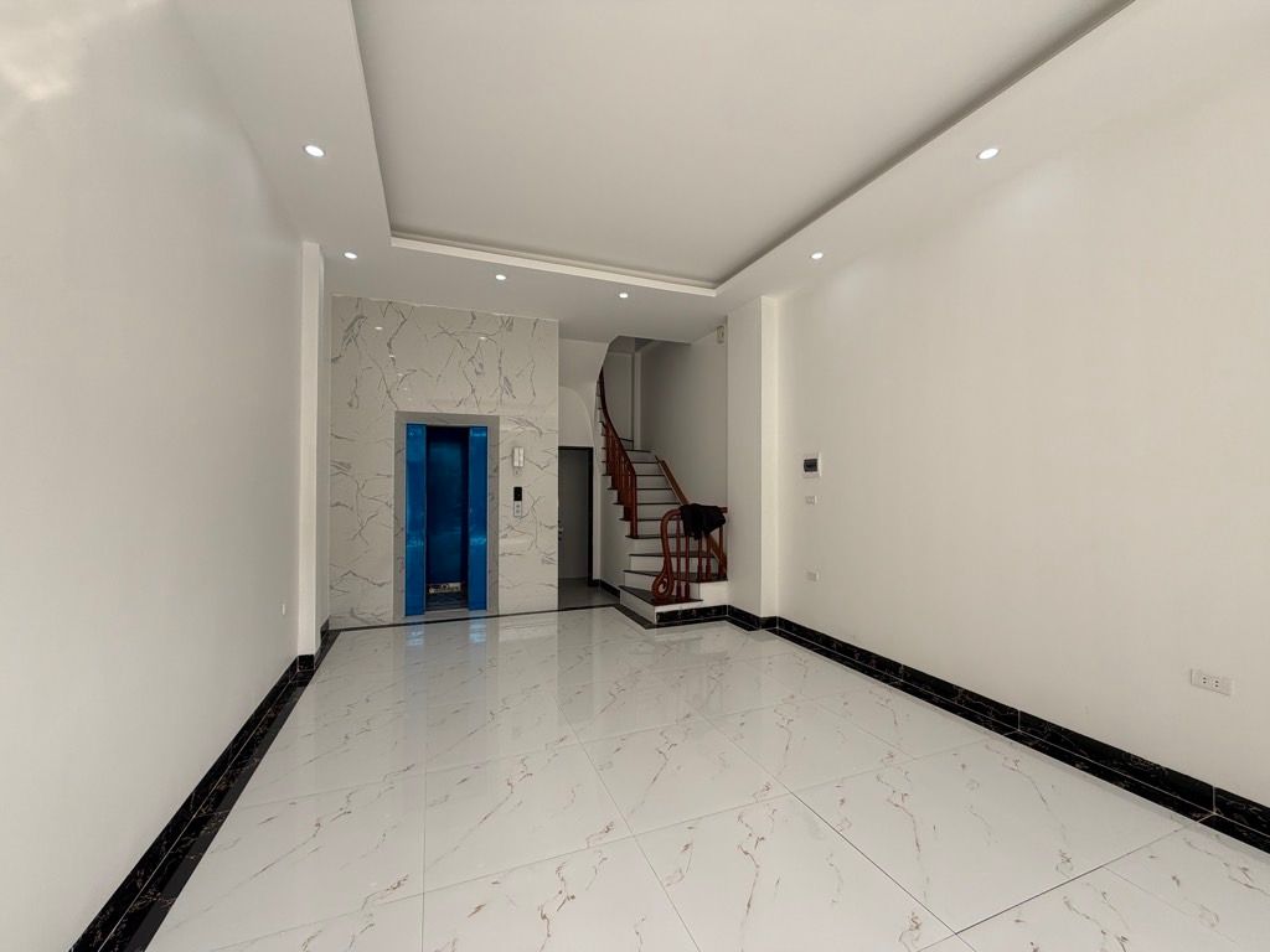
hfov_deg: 102.1
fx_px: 514
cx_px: 635
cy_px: 476
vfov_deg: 85.7
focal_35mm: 14
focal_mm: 2.22
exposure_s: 1/502
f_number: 2.2
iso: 64
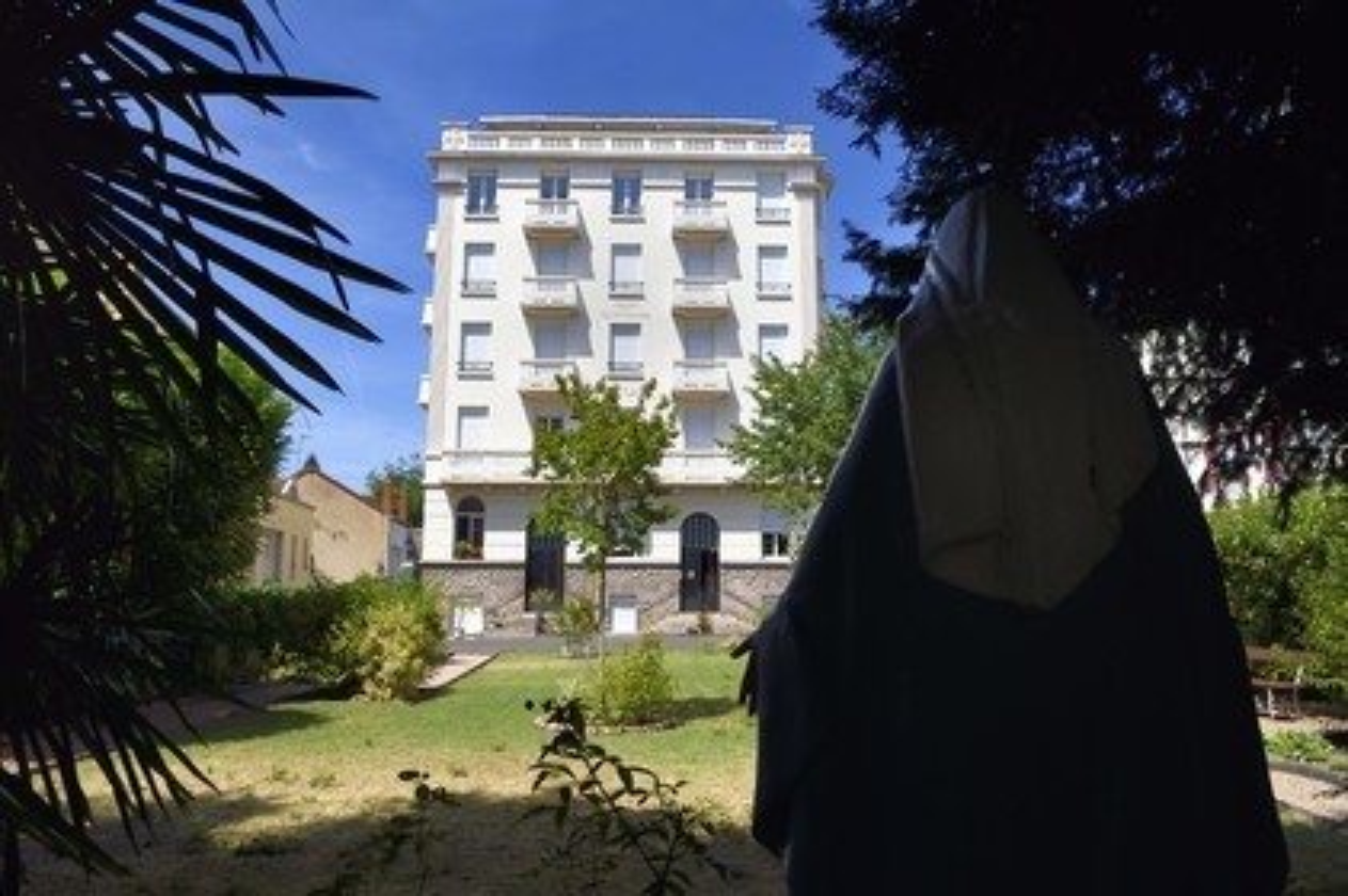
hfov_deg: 73.8
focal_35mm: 24
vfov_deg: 53.1
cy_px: 448
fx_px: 898
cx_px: 674
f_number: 14
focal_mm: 24
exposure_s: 1/250
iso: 200
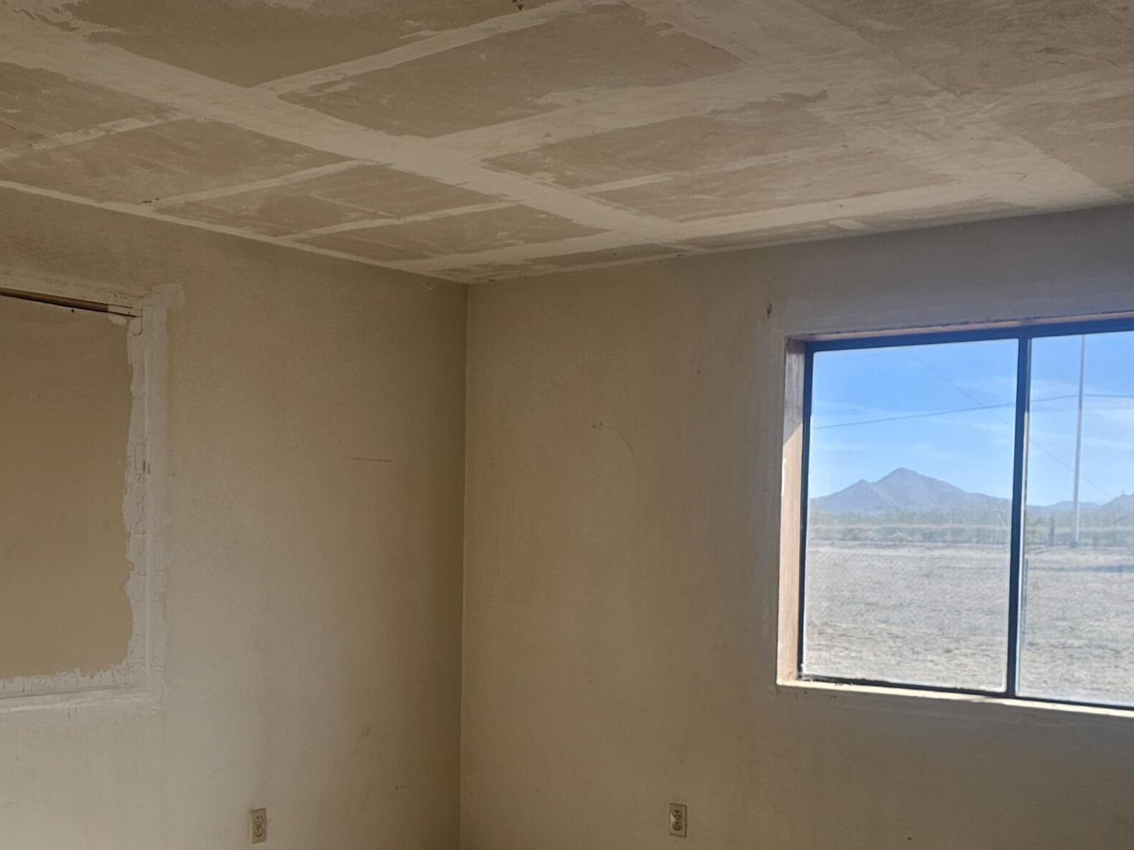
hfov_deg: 42.7
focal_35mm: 44
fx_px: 1441
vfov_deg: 32.5
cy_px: 598
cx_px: 452
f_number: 1.7
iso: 16
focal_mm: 6.3
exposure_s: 1/251
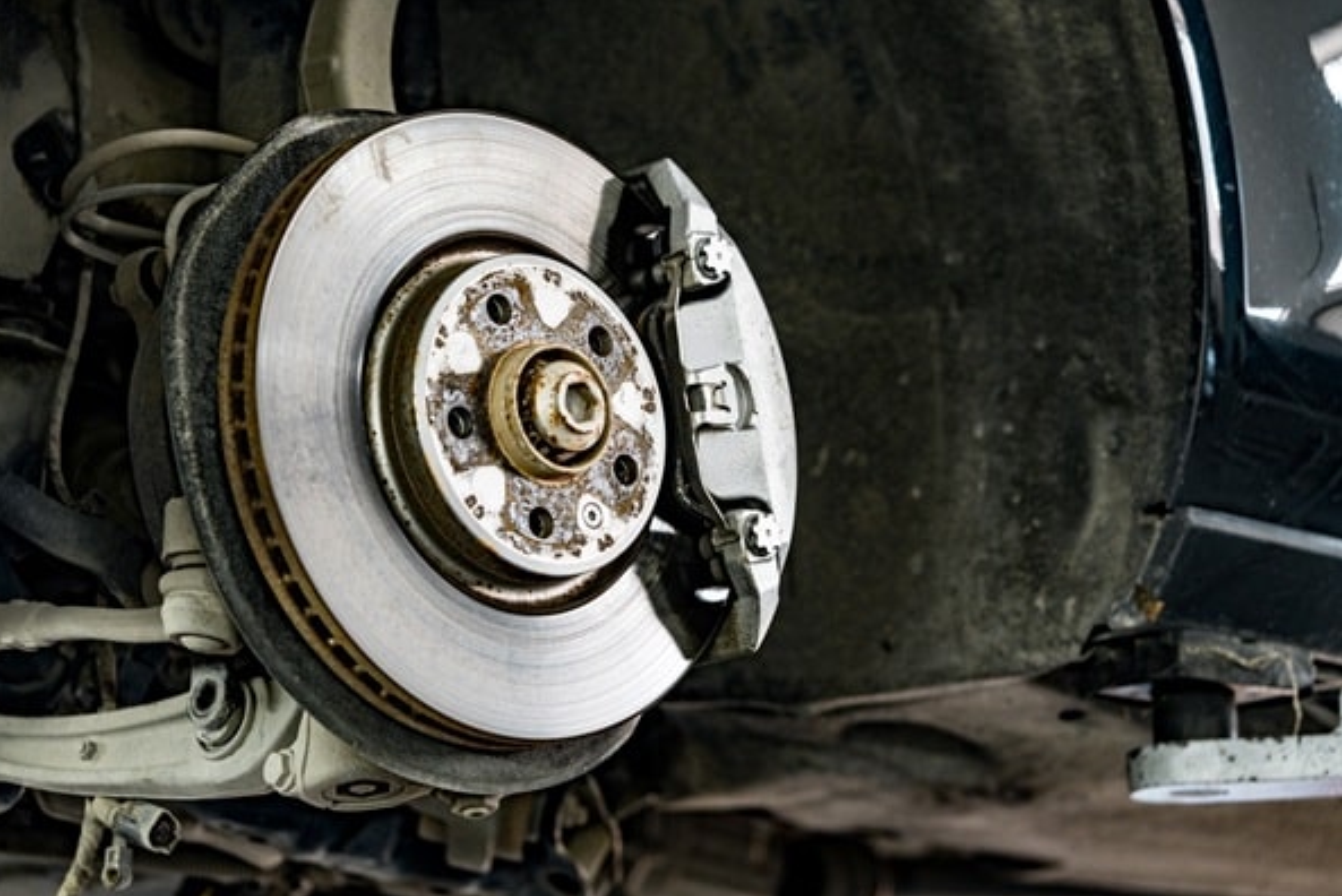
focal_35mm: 91
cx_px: 668
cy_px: 448
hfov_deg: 22.4
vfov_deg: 15.0
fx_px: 3394
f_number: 3.5
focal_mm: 90
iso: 640
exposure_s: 1/100
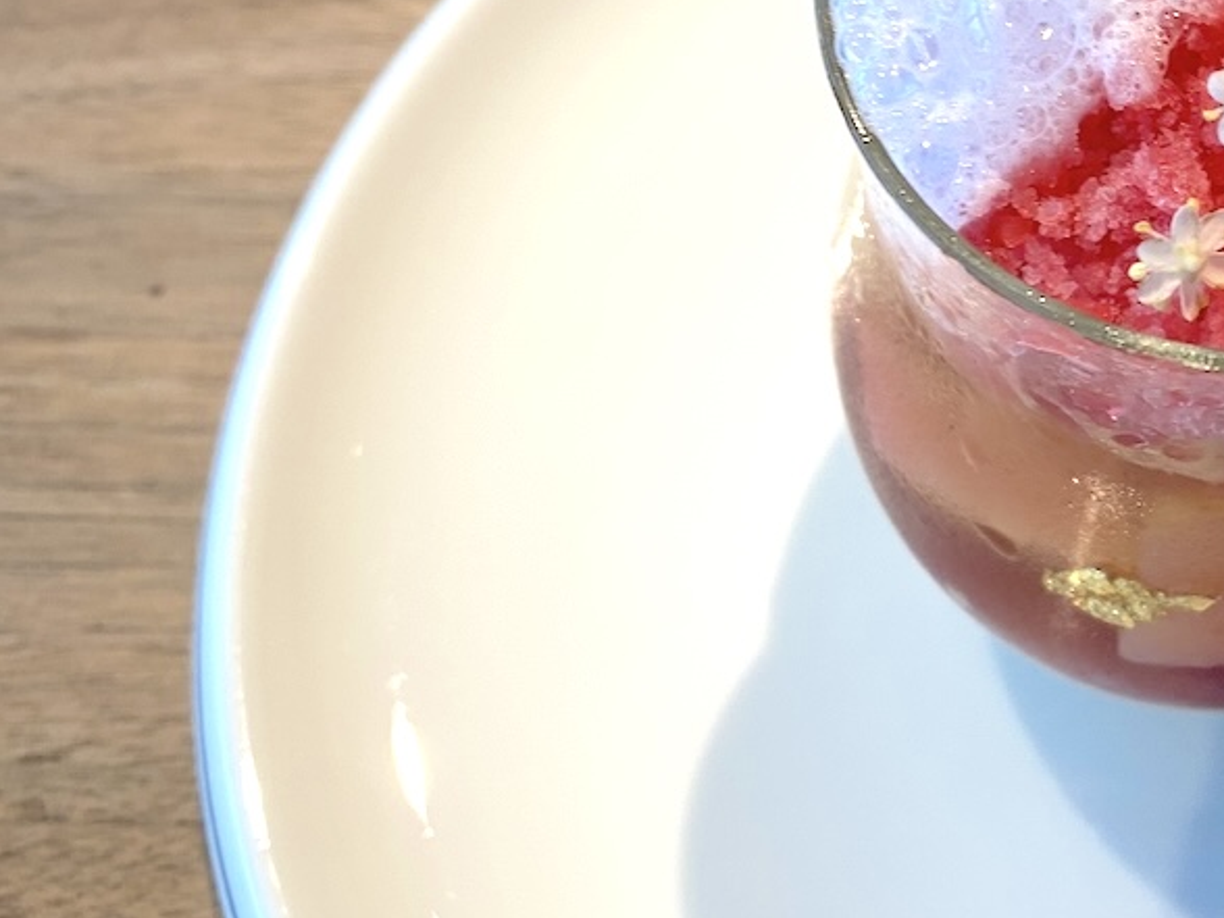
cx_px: 1241
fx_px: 1803
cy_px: 127
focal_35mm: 51
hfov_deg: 34.0
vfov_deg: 27.7
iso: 64
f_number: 1.8
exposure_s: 1/50
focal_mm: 4.25
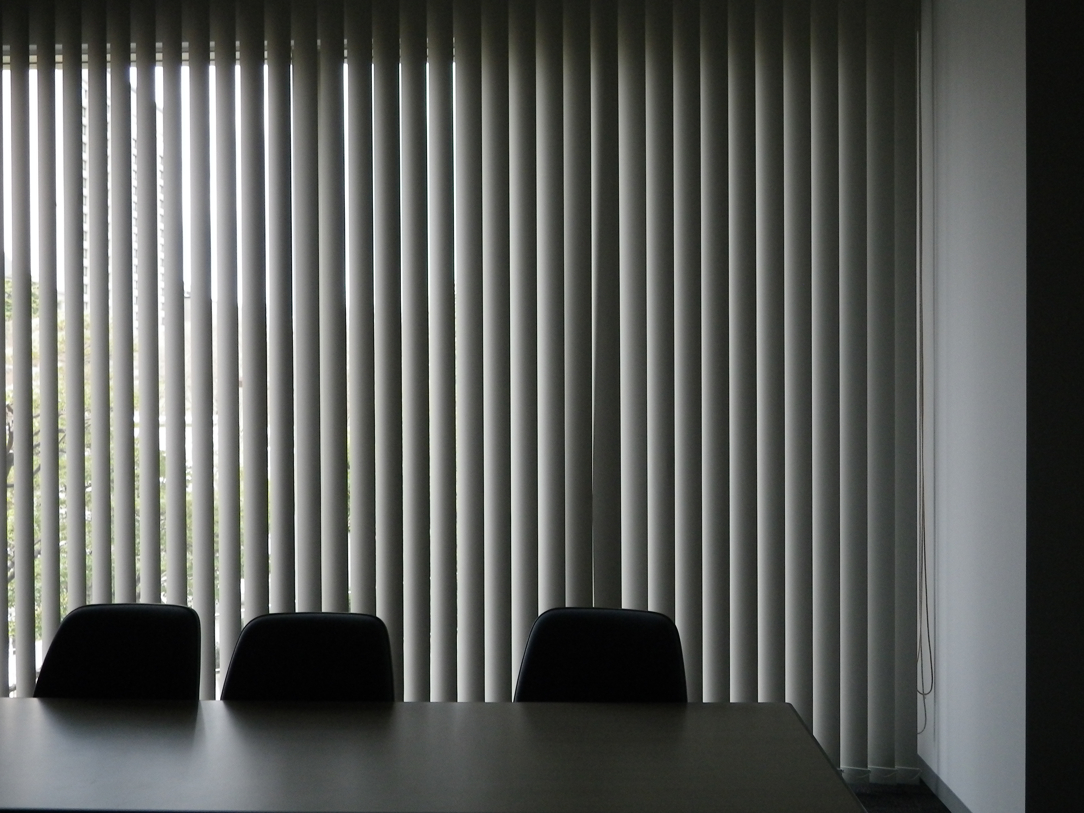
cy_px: 406
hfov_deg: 54.0
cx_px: 542
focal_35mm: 34
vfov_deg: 41.8
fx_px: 1065
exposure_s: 1/60
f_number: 3.8
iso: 200
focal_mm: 6.1
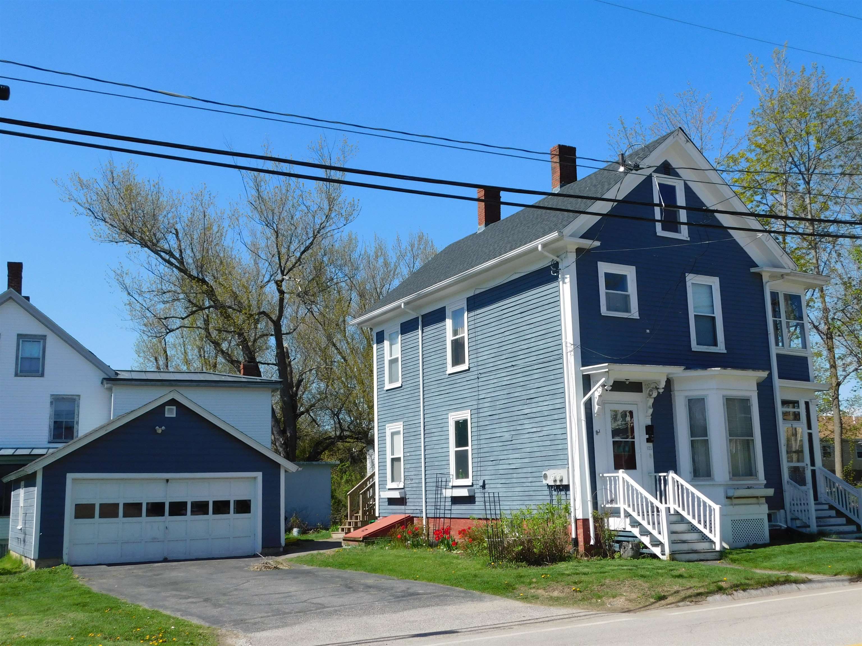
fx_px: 896
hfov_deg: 51.4
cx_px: 431
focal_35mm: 36
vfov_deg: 39.7
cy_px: 323
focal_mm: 6.3
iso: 125
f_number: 3.5
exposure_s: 1/1250
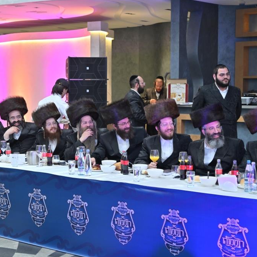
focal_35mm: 71
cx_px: 83
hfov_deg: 24.2
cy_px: 128
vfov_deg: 24.3
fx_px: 596
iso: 500
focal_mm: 55
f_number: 4
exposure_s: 1/125
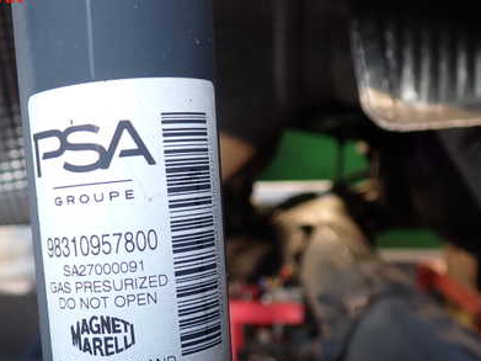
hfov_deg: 40.8
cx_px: 169
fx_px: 639
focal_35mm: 46
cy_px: 256
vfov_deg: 31.1
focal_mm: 5.4
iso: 100
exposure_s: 1/80
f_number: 2.3
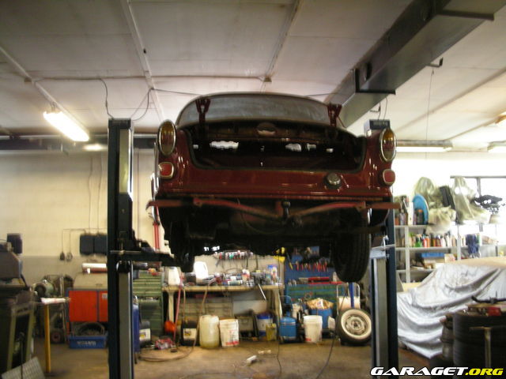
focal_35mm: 35
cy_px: 190
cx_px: 253
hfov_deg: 52.6
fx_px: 512
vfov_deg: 40.7
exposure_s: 1/10.8
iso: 200
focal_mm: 5.8
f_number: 2.8
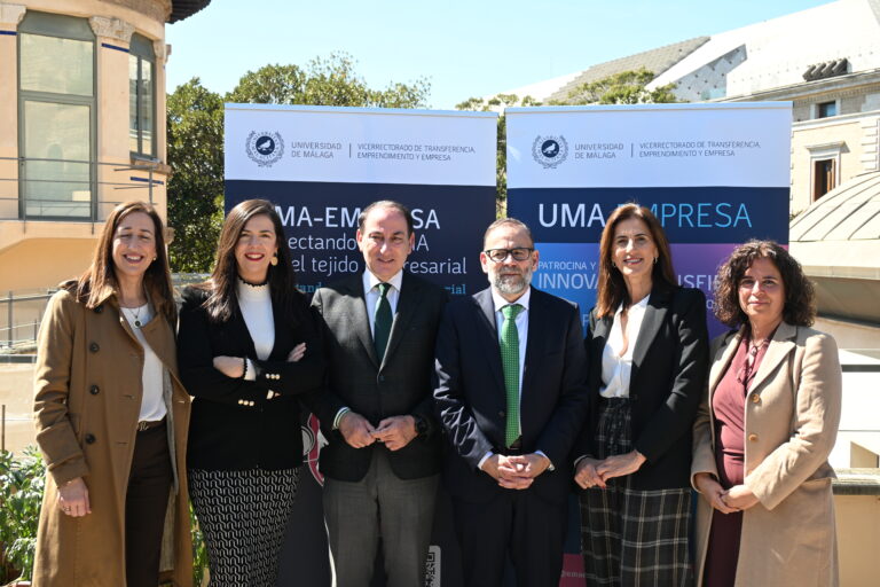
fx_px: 1008
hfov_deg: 47.2
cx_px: 440
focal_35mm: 41
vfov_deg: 32.4
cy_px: 294
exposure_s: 1/125
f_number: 5.6
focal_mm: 27.5
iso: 100
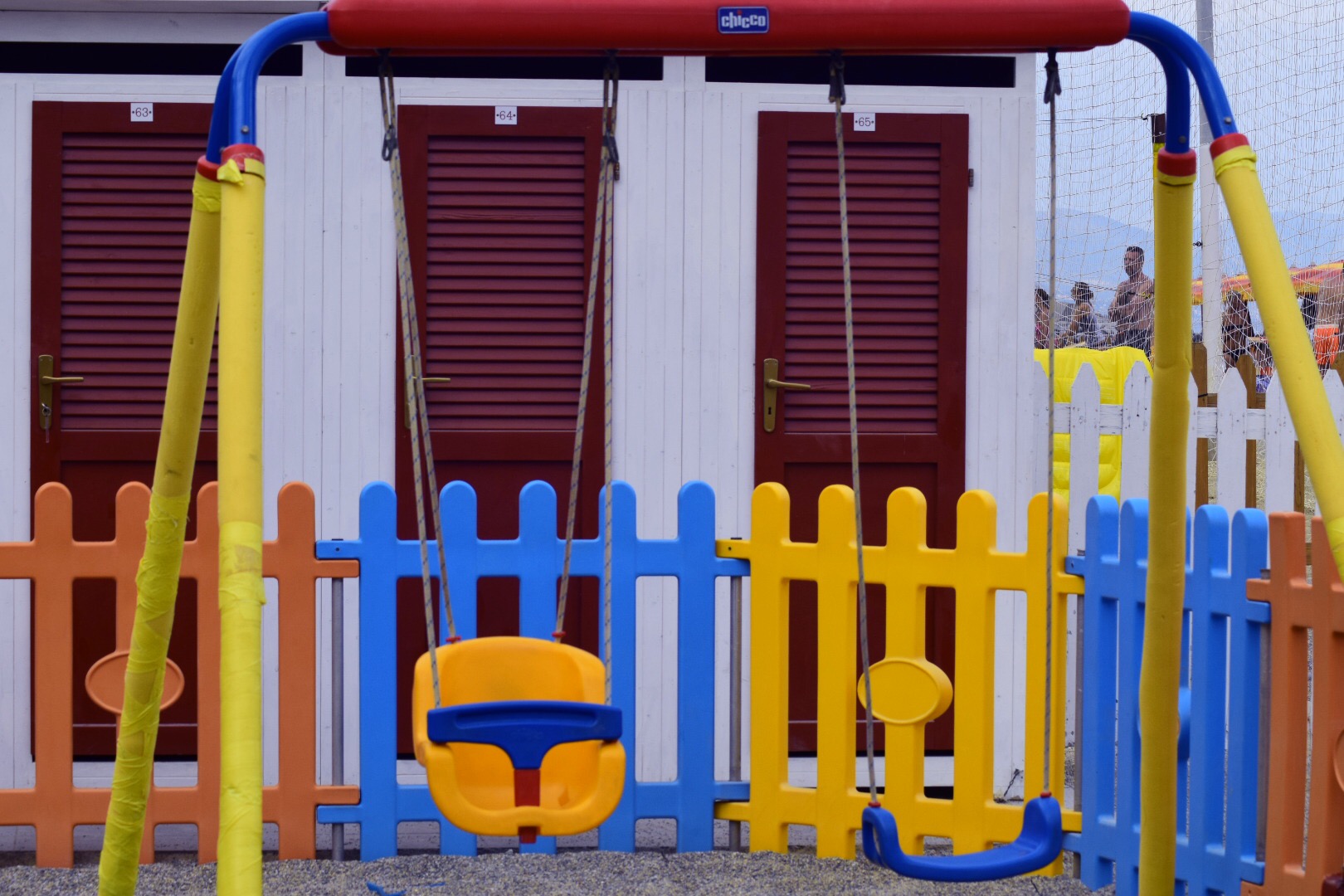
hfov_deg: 19.5
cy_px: 448
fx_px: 3920
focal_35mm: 105
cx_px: 672
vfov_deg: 13.0
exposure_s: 1/400
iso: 400
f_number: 11
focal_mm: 70
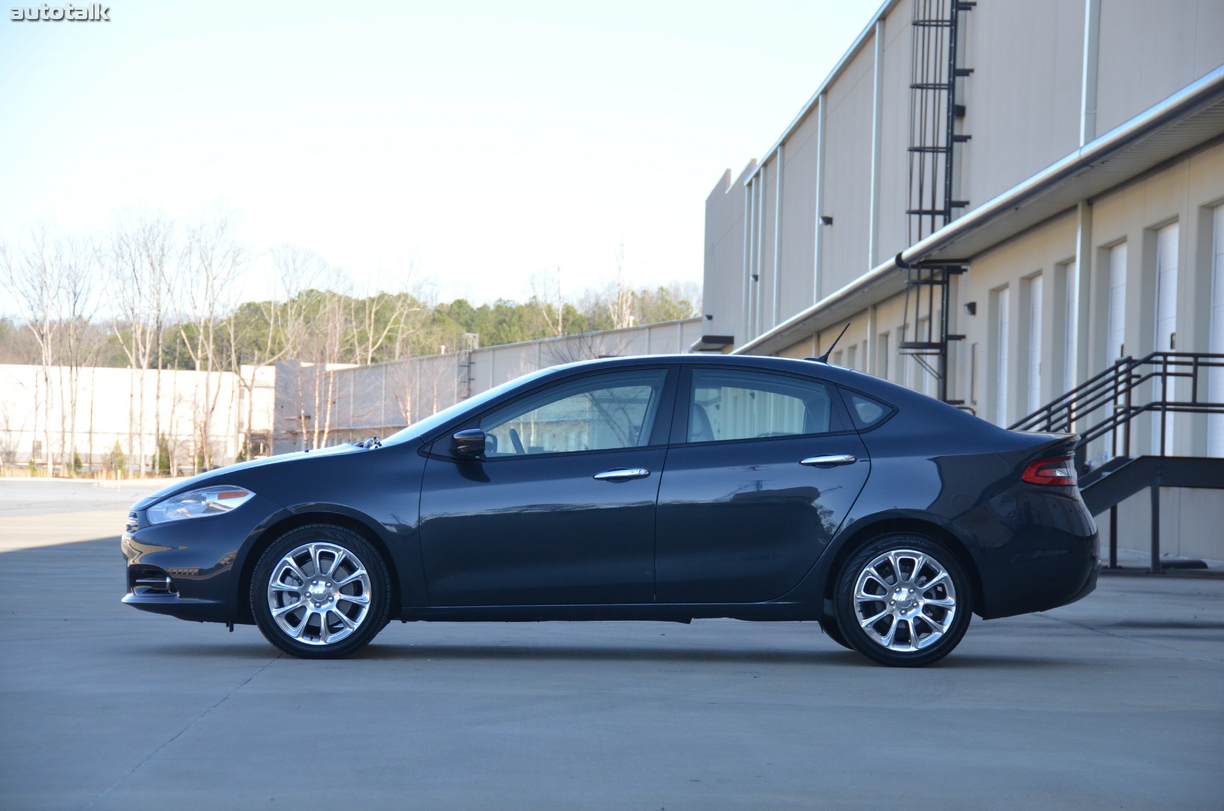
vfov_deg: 12.1
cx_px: 612
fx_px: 3817
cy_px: 406
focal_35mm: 112
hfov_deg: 18.2
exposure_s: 1/1000
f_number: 5
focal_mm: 75
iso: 640
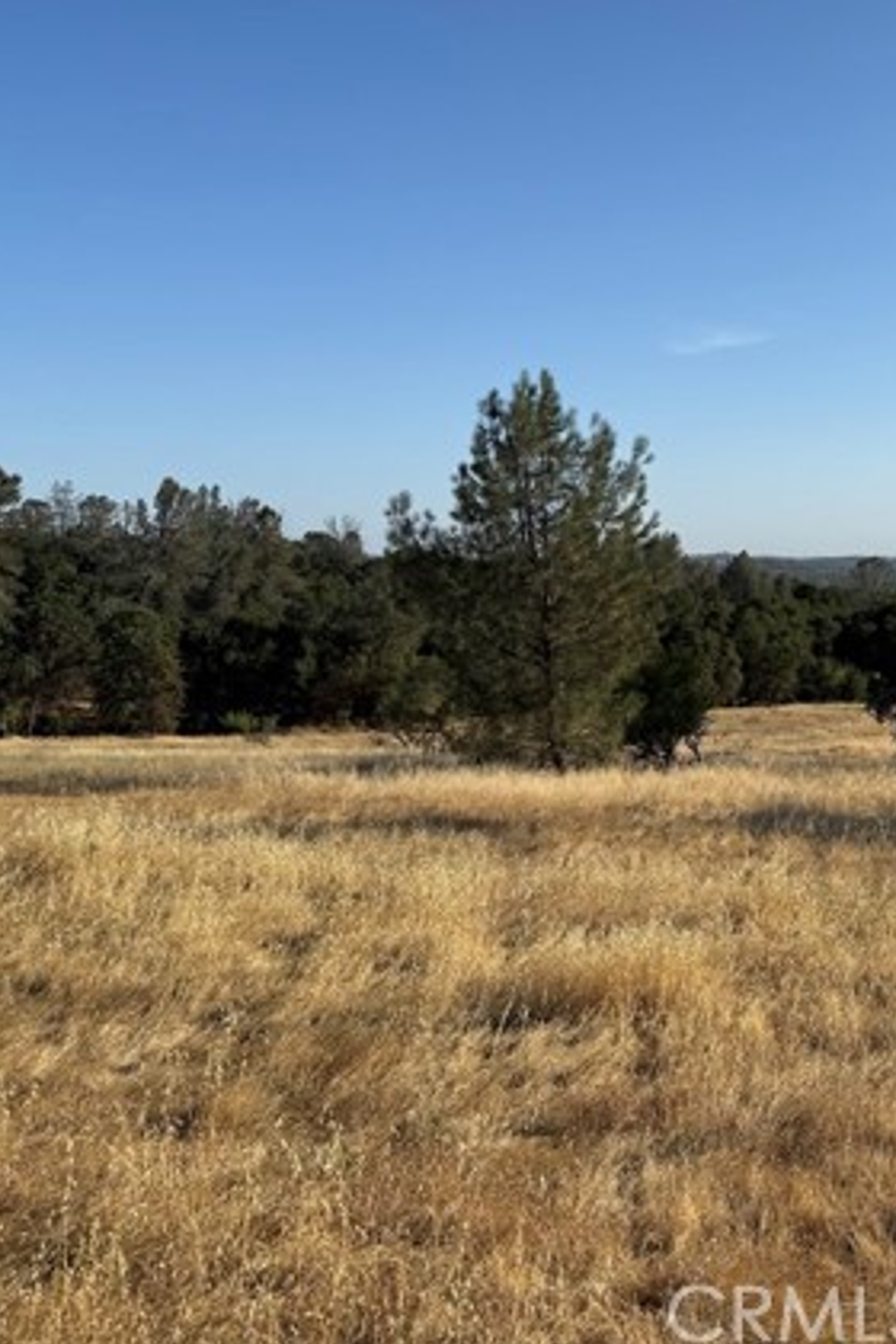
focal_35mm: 38
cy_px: 592
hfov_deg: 33.3
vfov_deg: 50.6
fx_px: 1419
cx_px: 803
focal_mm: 6.76
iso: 80
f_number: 1.78
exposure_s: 1/4673
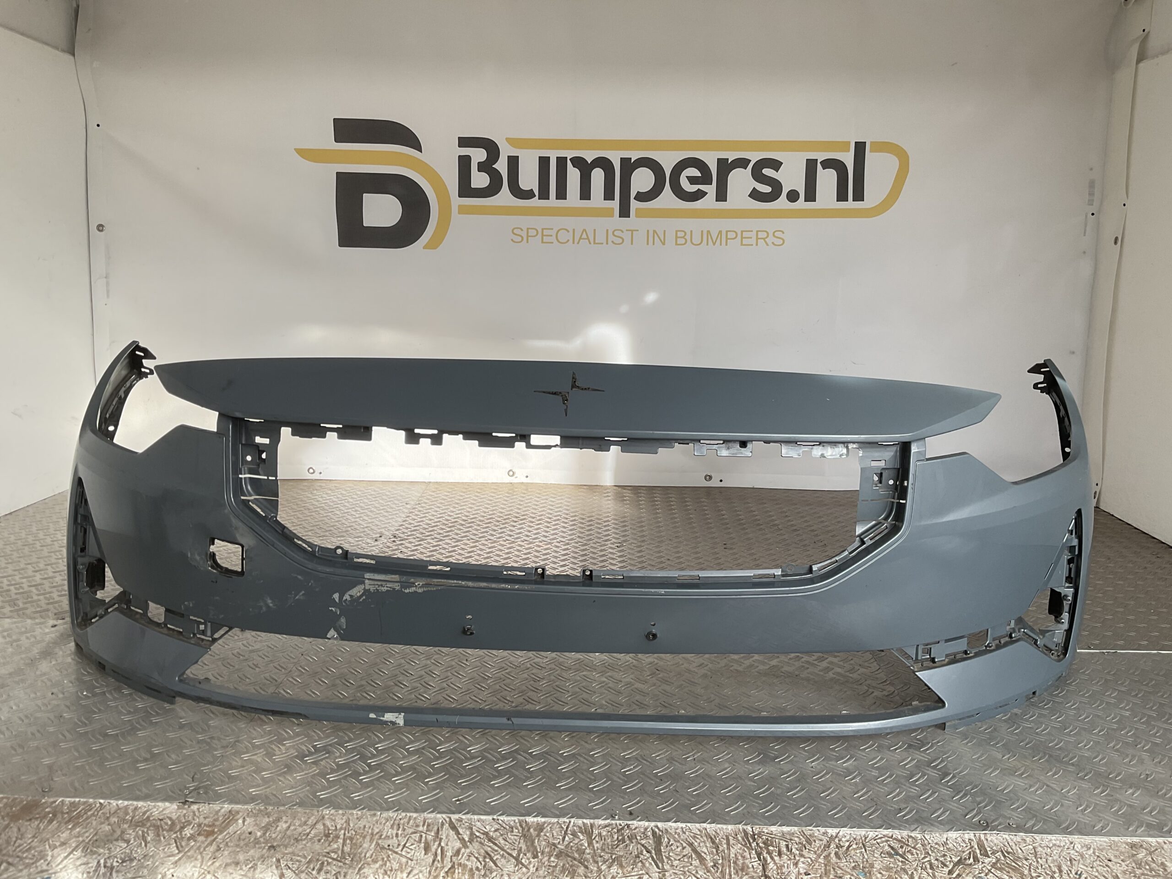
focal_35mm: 29
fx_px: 982
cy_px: 440
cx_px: 586
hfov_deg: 61.7
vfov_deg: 48.2
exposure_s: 1/208
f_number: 1.8
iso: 16
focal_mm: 3
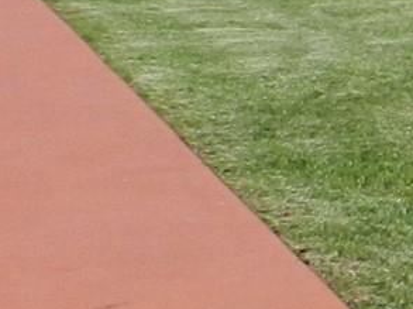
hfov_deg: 10.6
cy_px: 31
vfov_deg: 9.2
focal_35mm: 161
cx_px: 968
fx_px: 1919
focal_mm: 4
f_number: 5
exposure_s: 1/1000
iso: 160
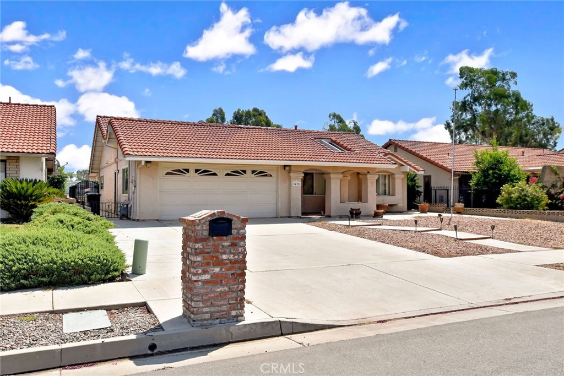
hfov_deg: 61.9
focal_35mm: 30
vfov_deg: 43.6
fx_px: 470
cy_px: 188
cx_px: 282
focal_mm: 20
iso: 400
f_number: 14
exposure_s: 1/800
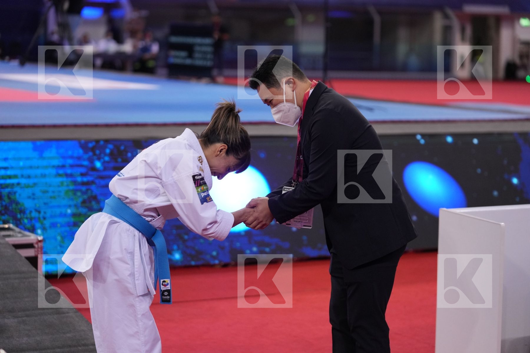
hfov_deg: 20.6
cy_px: 176
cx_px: 265
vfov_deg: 13.8
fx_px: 1457
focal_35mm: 99
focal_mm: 99
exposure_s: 1/1000
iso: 2500
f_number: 2.8
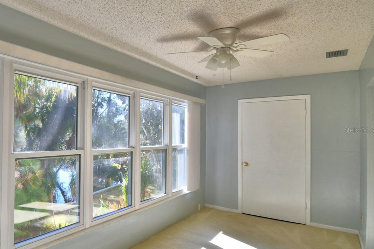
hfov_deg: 69.1
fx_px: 249
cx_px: 95
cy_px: 130
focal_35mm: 24
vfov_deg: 53.1
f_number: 4.8
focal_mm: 11
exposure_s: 1/250
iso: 200
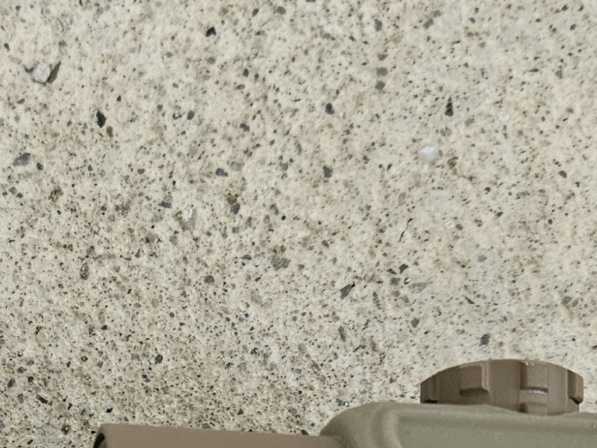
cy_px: 612
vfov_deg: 14.8
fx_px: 1638
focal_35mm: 95
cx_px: -23
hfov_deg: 19.9
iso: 320
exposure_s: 1/142
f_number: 1.8
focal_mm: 5.4
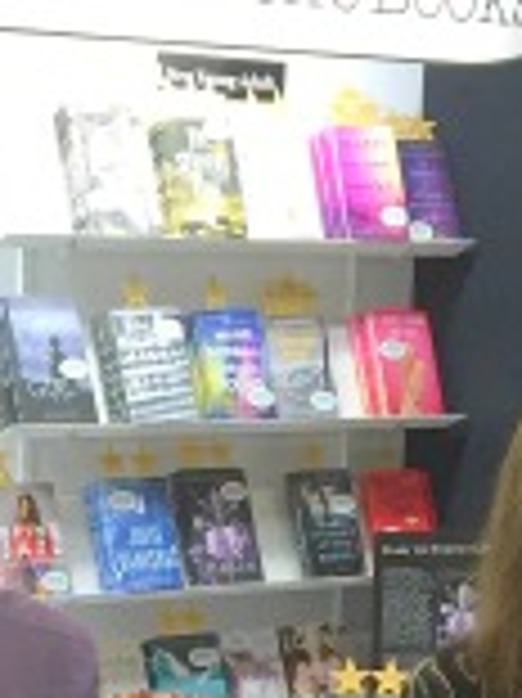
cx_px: -36
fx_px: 2416
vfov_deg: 15.1
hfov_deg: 12.2
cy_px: 1081
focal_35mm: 120
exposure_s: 1/30
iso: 50
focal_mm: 4.15
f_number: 2.2
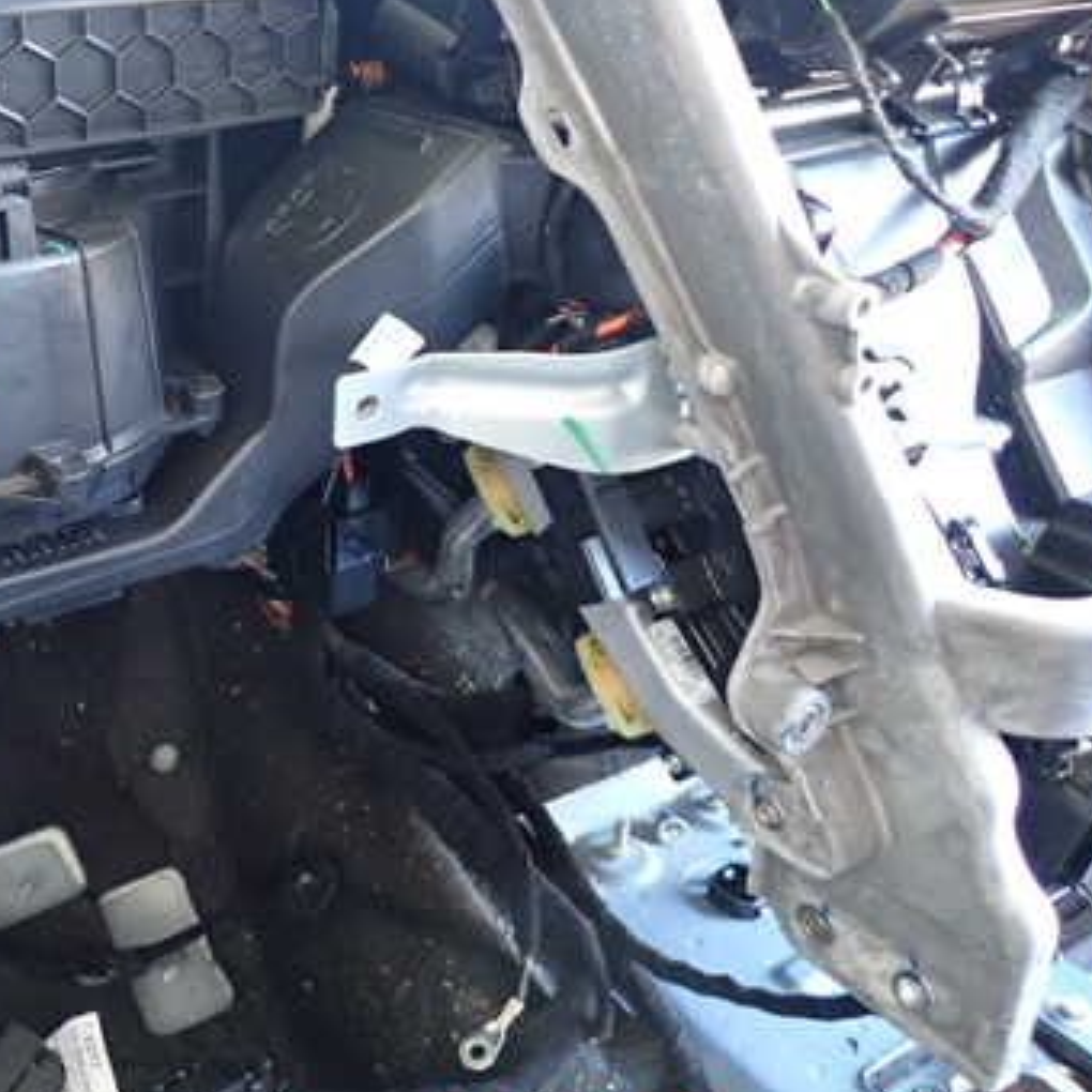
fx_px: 1392
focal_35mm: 39
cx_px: 202
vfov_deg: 42.7
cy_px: 450
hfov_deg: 40.9
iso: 500
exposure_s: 1/30
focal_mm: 4.5
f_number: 2
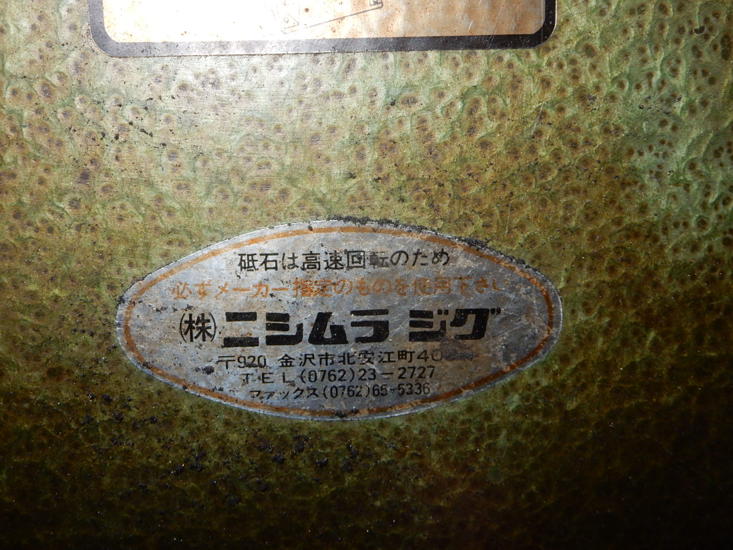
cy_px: 275
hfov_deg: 51.4
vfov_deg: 39.7
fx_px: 762
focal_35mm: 36
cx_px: 366
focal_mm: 6.4
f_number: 5.6
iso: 200
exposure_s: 1/30
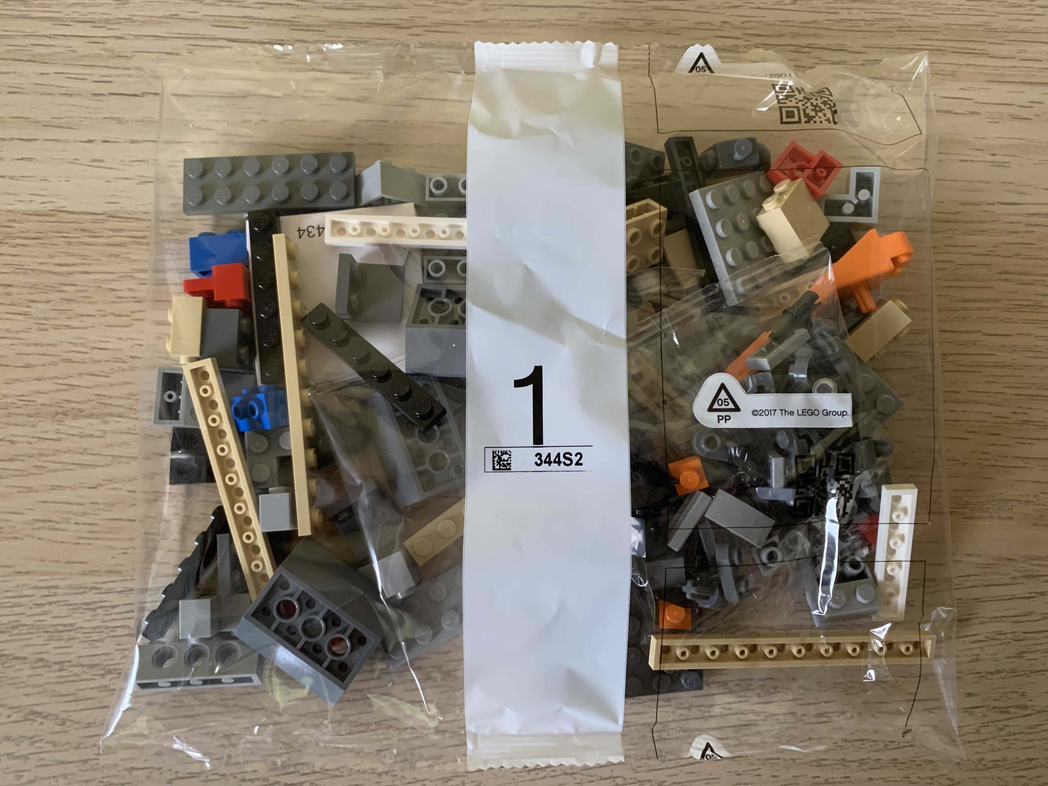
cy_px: 393
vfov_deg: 53.1
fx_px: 787
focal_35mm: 26
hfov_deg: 67.3
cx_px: 524
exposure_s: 1/60
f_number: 1.8
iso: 320
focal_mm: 4.25
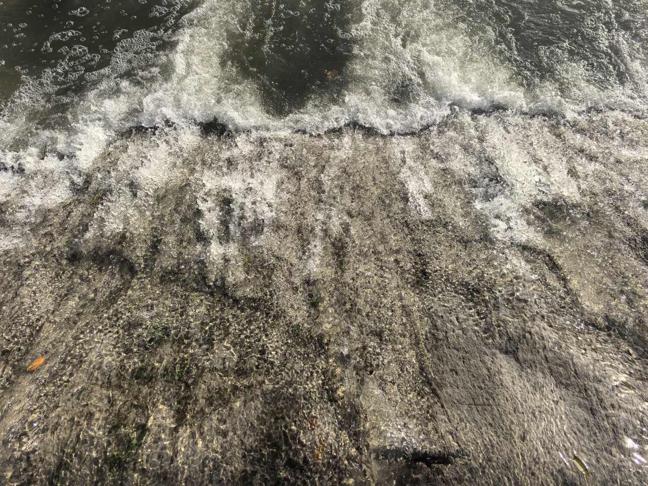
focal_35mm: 27
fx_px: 505
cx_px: 324
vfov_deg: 51.4
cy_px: 243
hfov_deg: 65.3
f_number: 2
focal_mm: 6.98
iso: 160
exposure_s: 1/5291
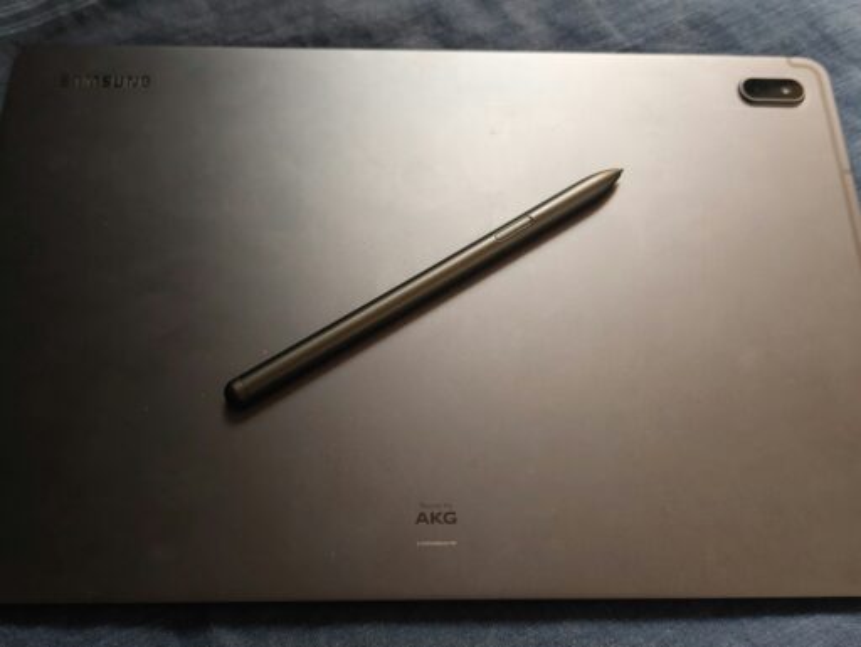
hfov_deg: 69.3
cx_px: 430
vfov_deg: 55.0
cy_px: 324
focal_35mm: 25
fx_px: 622
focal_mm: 5.23
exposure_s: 1/25
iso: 500
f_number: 1.8
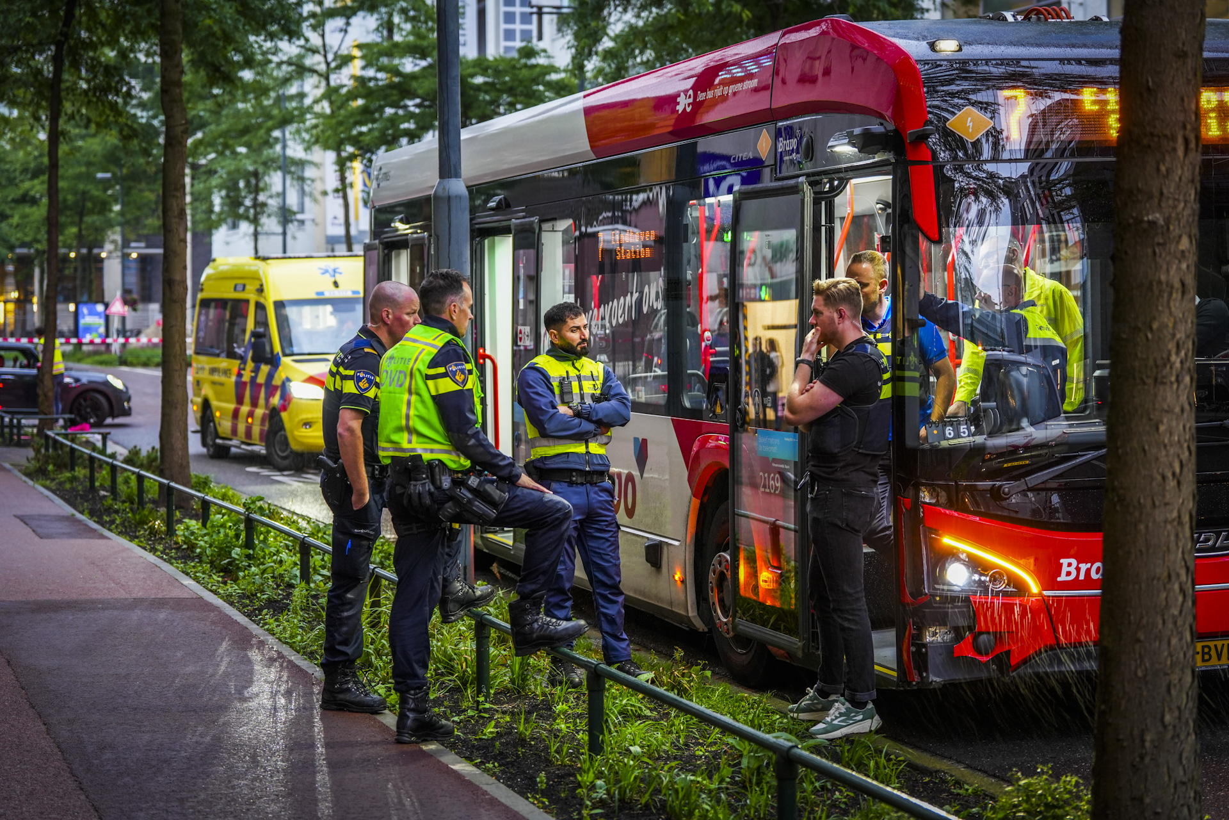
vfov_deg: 19.5
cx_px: 614
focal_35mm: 70
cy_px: 410
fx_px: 2390
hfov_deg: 28.8
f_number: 3.2
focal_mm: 70
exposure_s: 1/30
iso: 800
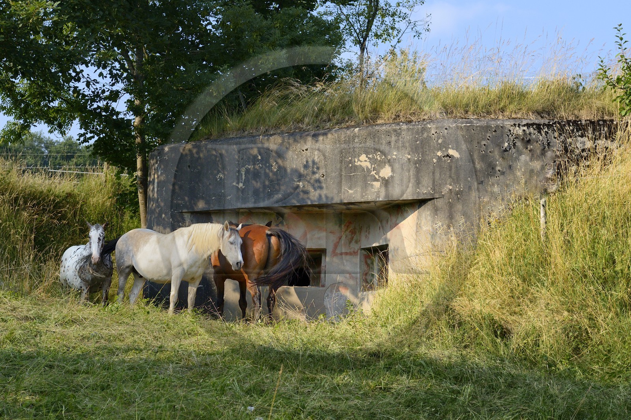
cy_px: 210
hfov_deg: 28.8
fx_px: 1227
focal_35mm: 70
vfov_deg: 19.4
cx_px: 316
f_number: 6.3
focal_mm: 70
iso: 1600
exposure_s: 1/3200
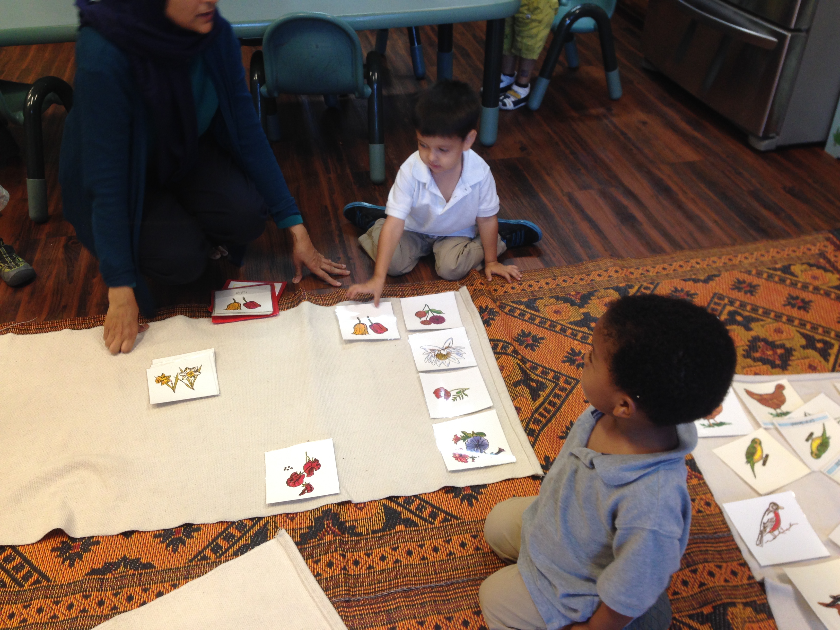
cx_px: 420
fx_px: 801
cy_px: 315
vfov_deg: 42.9
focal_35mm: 33
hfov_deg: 55.4
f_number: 2.4
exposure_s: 1/20
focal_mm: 4.12
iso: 80
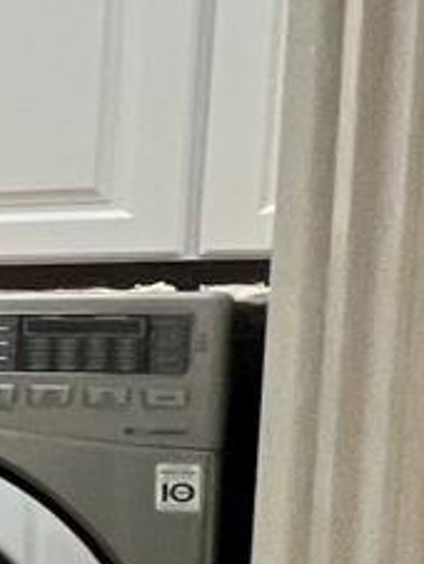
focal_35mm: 92
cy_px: 434
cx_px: -1302
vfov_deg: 21.1
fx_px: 1500
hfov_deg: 8.0
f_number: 1.8
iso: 250
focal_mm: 1.57
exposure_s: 1/60
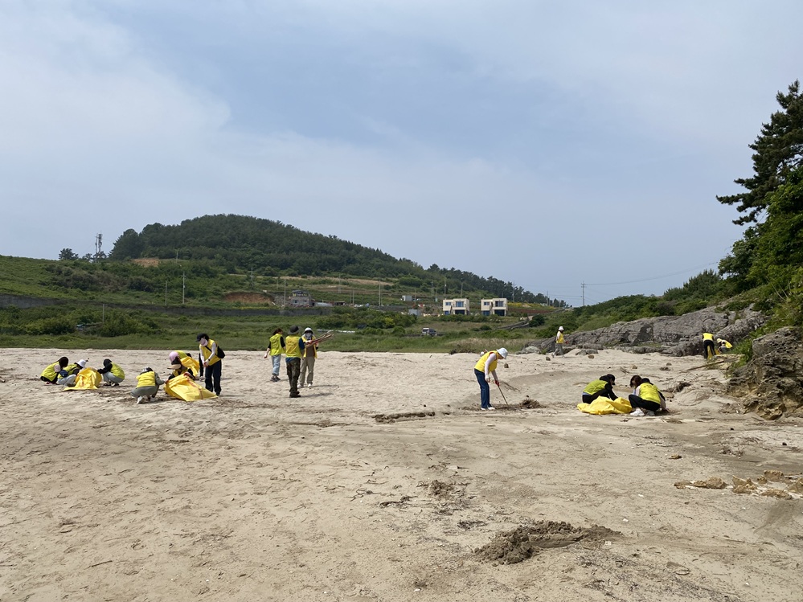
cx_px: 402
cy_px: 301
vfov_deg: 53.1
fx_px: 603
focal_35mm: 26
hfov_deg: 67.3
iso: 32
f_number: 1.8
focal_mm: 4.25
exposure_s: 1/7194
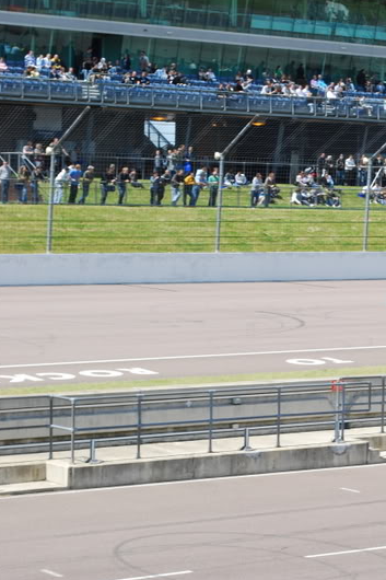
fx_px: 2008
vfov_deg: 16.4
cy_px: 289
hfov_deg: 10.8
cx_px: 430
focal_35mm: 125
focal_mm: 55
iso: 400
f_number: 10
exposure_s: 1/400
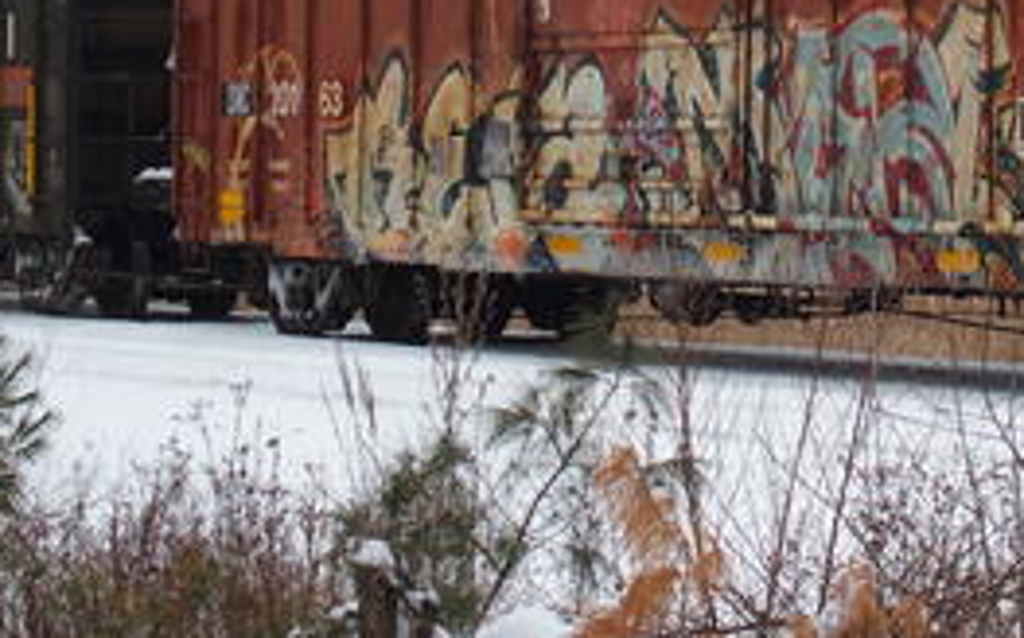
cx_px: 876
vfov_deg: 7.1
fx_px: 5132
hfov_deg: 11.3
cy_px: 62
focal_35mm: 184
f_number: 3.5
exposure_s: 1/500
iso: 100
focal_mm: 19.6
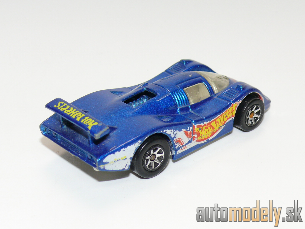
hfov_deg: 19.3
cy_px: 114
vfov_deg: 14.5
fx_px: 899
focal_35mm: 102
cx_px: 152
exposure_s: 1/30
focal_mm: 13.3
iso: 100
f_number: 4
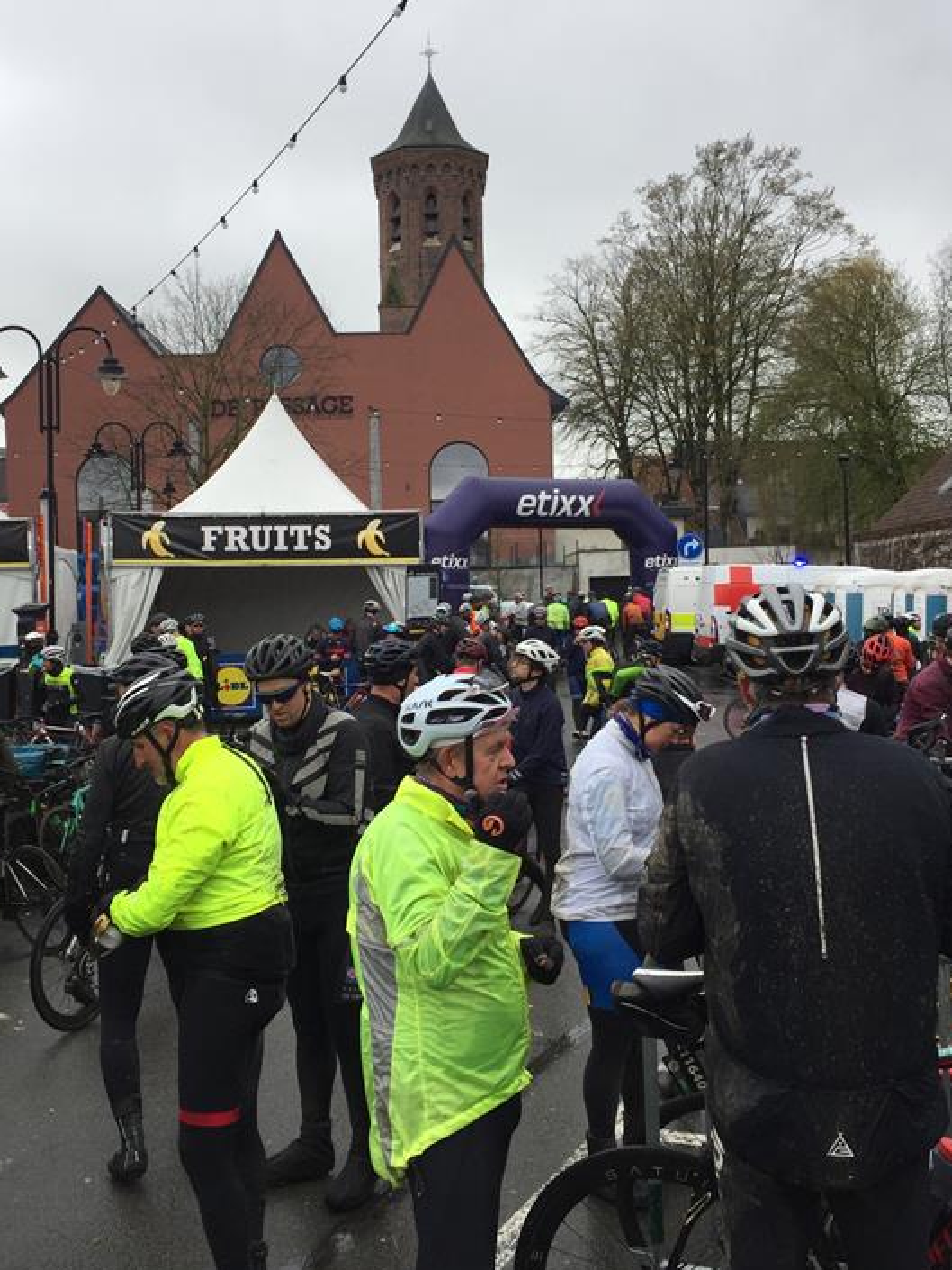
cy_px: 607
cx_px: 435
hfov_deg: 38.6
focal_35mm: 37
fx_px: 1356
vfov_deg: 50.1
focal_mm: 4.15
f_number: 2.2
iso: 32
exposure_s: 1/314
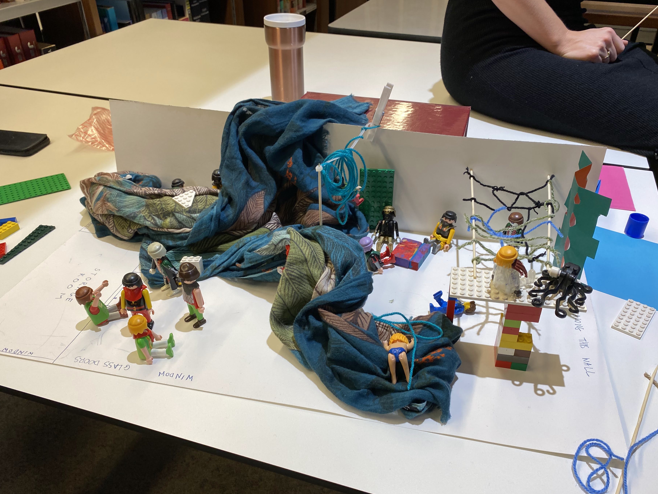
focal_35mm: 29
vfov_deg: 48.2
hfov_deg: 61.6
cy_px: 264
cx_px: 340
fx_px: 551
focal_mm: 4.25
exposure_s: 1/100
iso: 64
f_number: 1.8
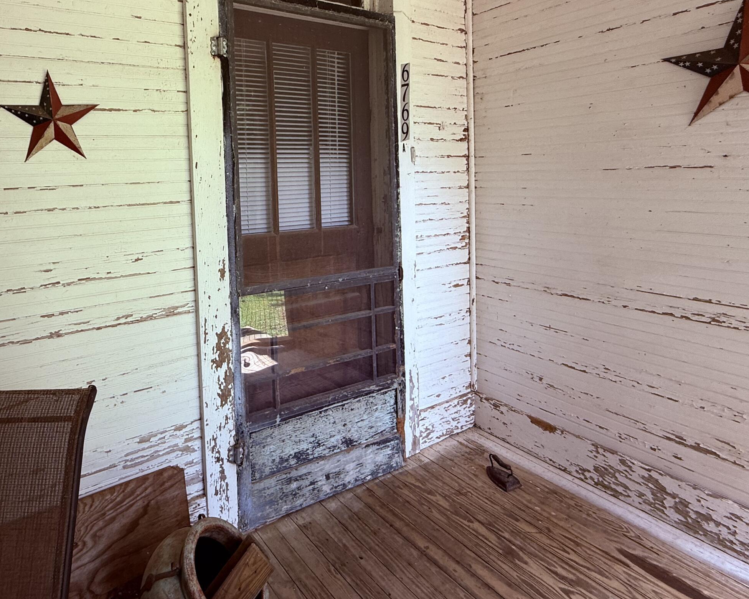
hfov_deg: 75.1
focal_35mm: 21
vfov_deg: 64.2
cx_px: 247
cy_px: 209
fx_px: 466
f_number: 2.2
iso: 50
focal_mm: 2.22
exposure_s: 1/99
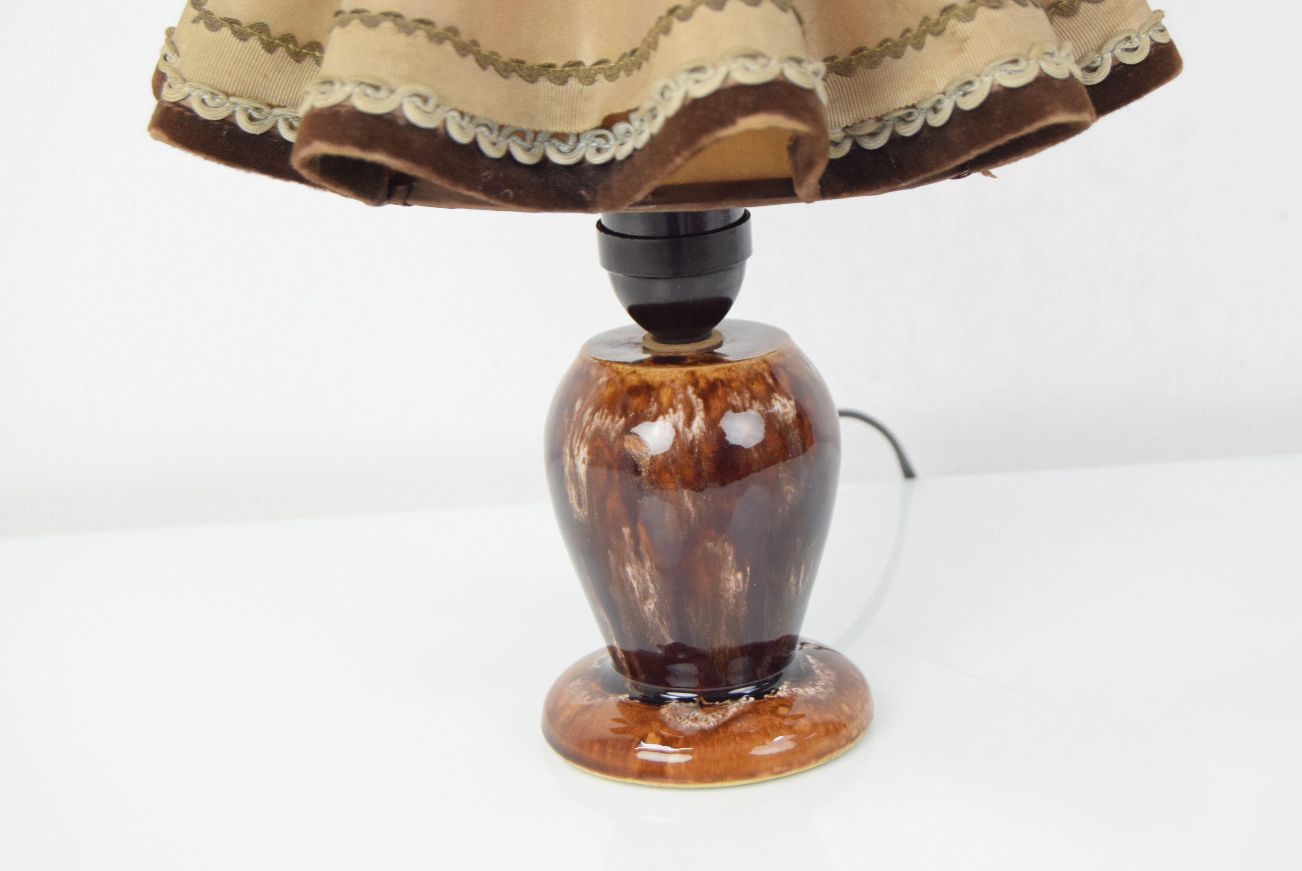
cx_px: 651
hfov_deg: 29.8
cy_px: 436
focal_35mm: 68
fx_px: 2443
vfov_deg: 20.2
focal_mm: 45
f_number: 6.3
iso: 1600
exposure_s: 1/160
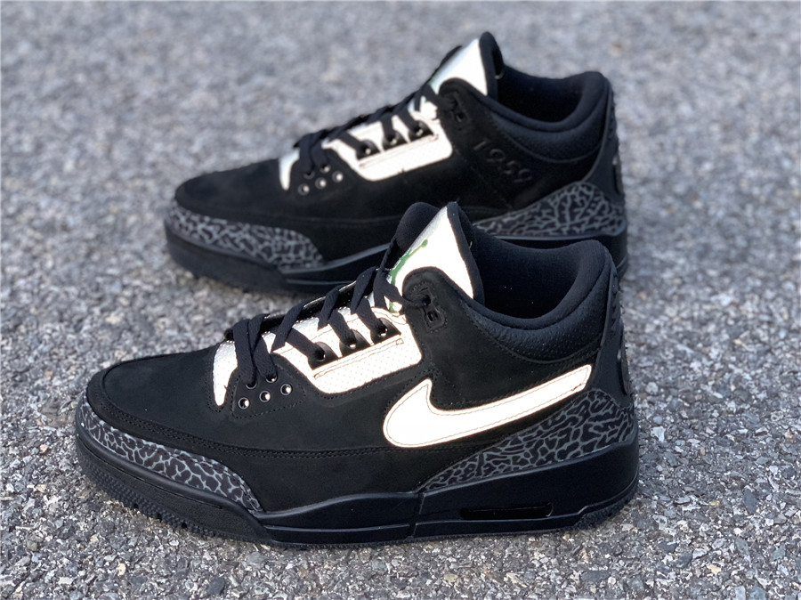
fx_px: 1203
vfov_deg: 28.0
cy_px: 300
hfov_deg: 36.8
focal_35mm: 52
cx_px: 400
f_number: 2.4
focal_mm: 6
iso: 64
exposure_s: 1/78
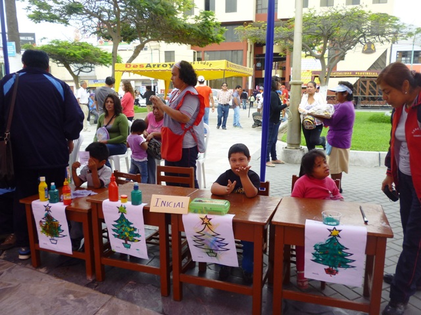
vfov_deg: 49.7
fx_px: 341
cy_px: 158
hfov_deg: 63.4
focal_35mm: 28
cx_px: 210
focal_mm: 5
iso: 100
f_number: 3.1
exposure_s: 1/320
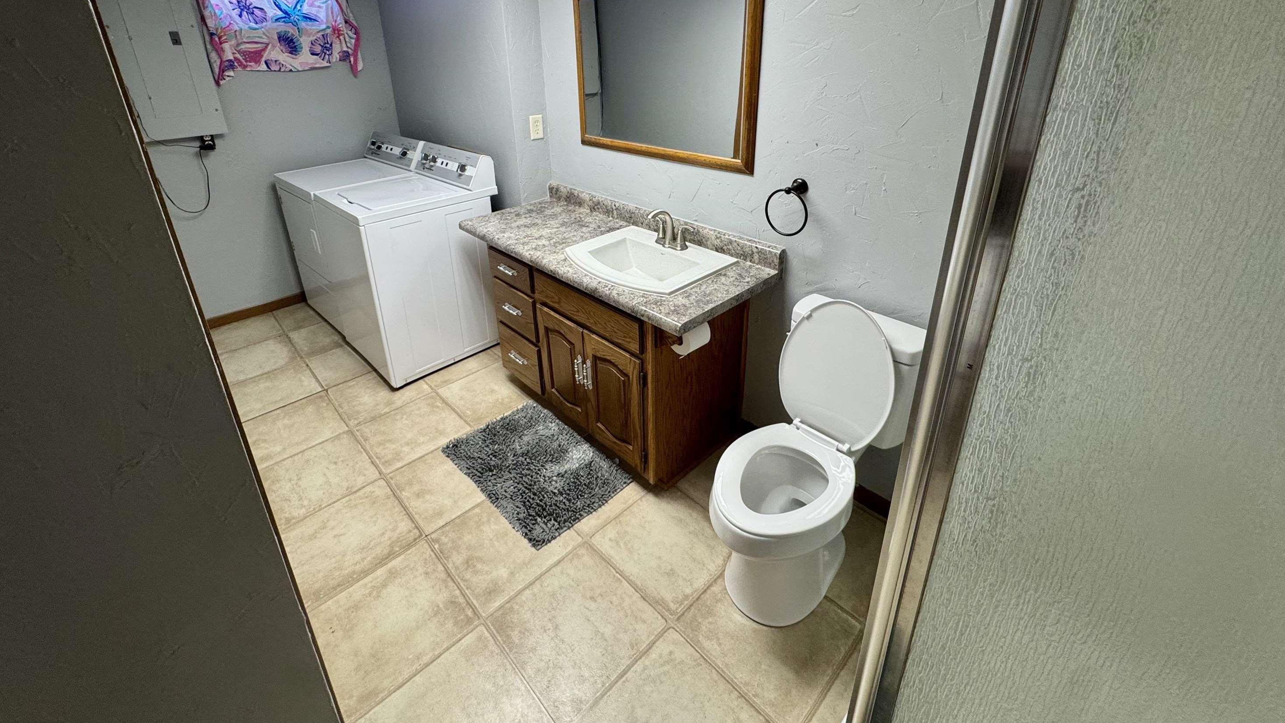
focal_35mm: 16
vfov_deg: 65.6
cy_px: 250
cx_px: 624
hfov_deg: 99.3
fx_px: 545
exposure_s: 1/120
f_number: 2.2
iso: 200
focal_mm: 2.22
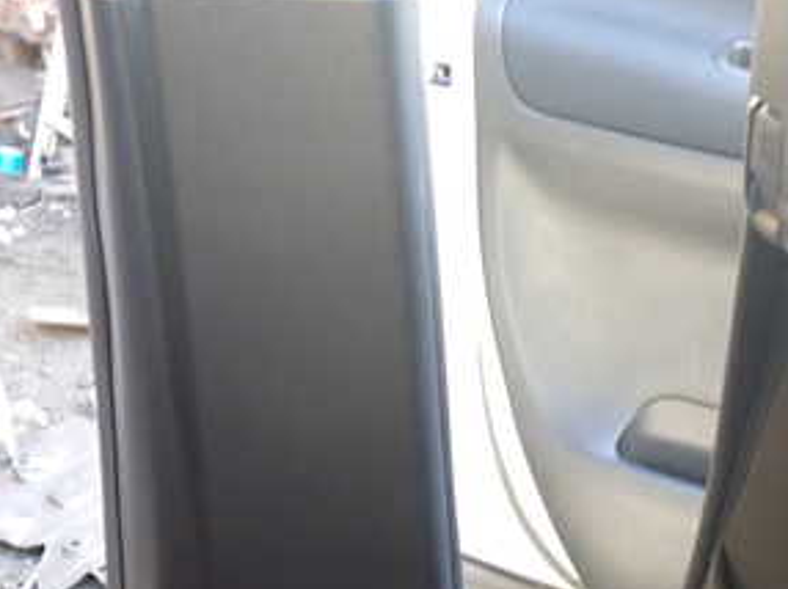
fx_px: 1433
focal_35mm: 63
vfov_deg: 22.6
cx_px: 383
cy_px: 542
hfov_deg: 30.7
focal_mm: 5.4
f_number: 2.3
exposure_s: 1/30
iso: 320
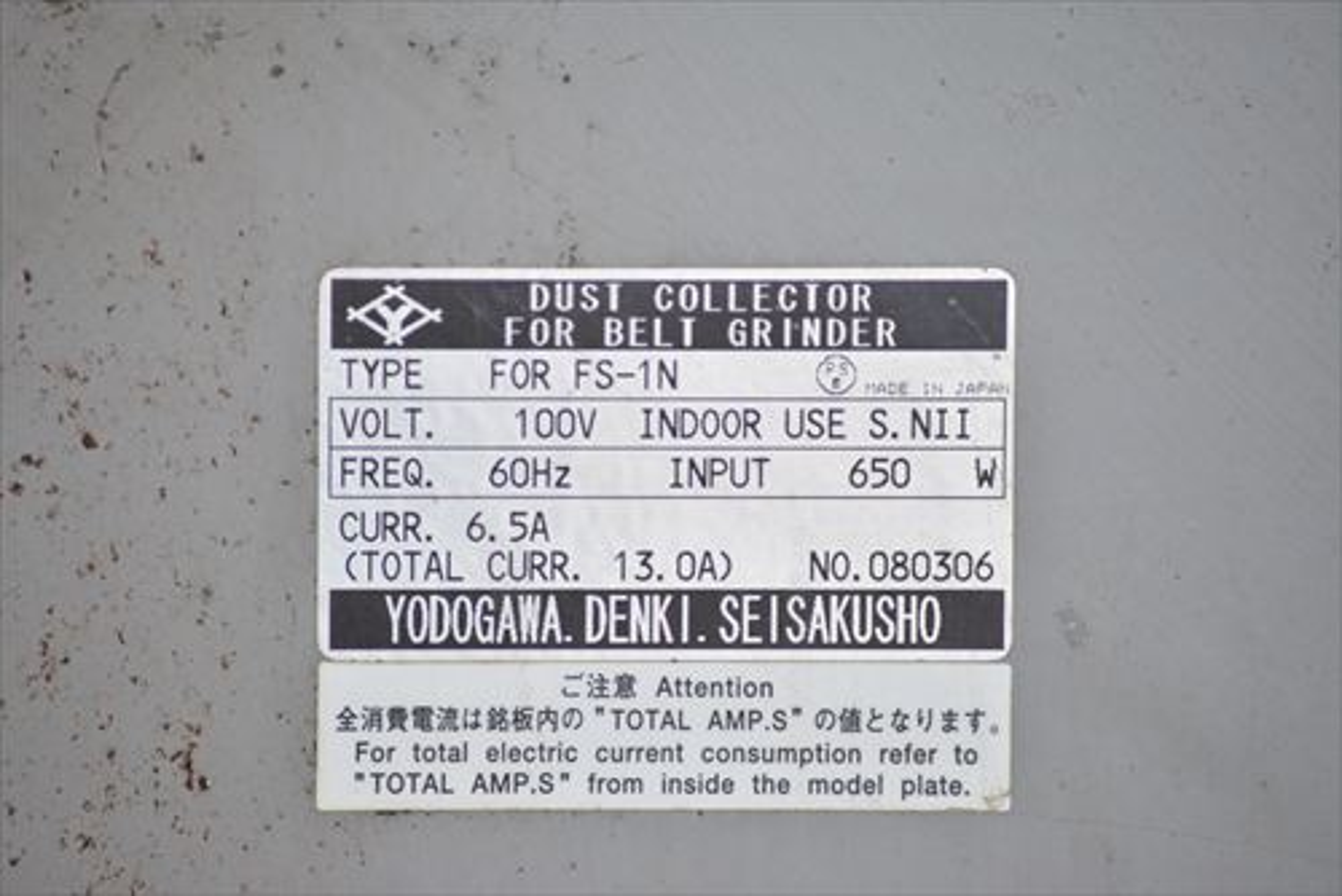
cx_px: 671
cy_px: 448
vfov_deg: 3.3
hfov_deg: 4.9
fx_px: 15665
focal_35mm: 420
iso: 1250
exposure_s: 1/500
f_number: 6.3
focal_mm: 280
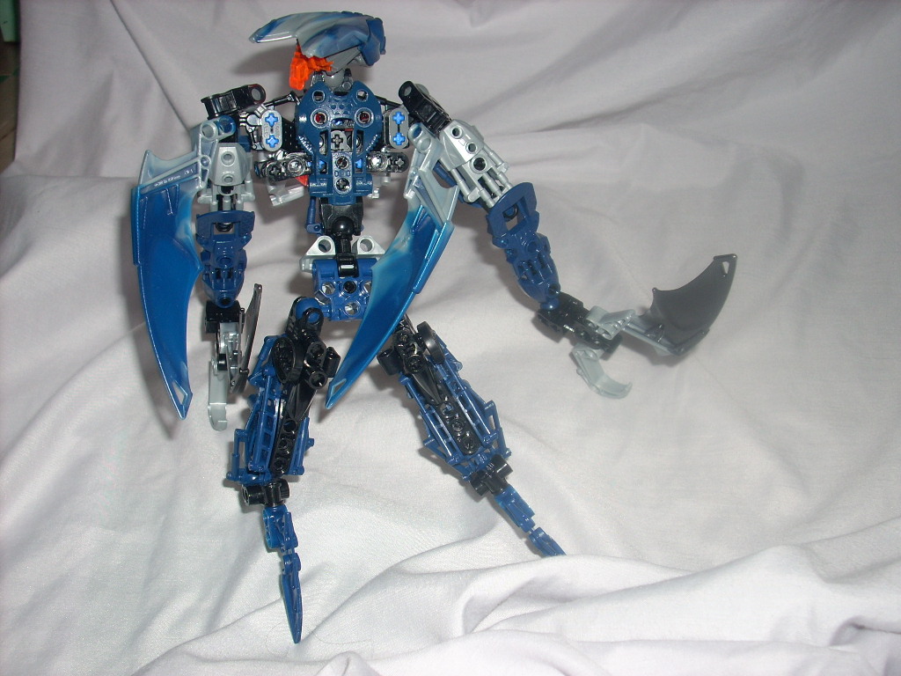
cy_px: 338
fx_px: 963
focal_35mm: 37
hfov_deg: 50.1
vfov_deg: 38.7
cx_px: 450
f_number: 2.8
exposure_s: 1/60
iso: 64
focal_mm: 6.2
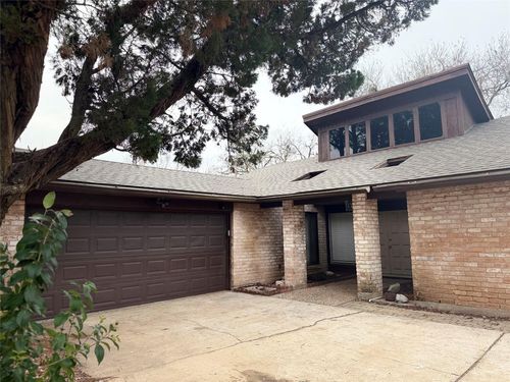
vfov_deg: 56.8
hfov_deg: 71.6
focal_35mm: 24
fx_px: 354
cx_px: 255
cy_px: 191
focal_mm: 6.76
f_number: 1.78
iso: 100
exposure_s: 1/2370
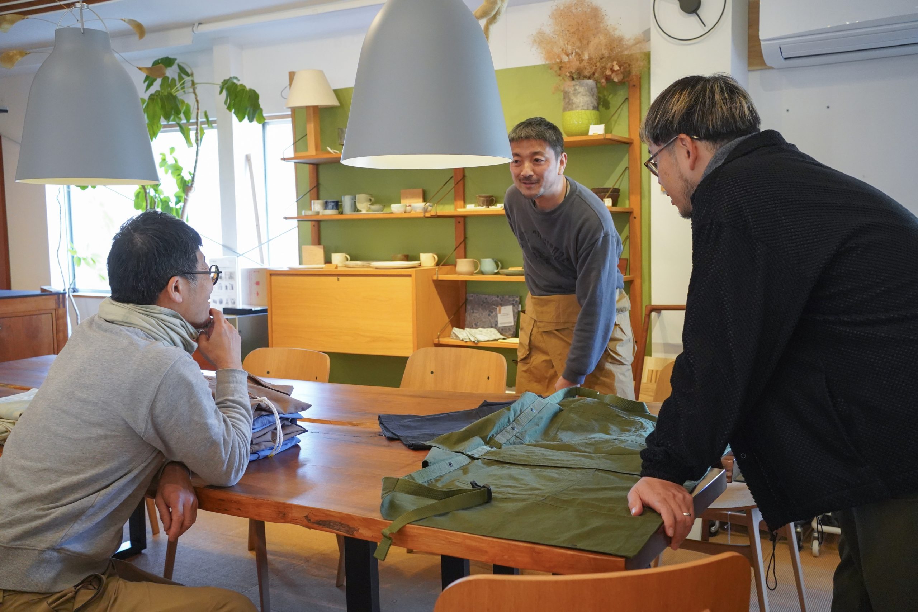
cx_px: 459
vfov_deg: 37.9
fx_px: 892
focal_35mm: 35
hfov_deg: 54.4
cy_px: 306
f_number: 5.6
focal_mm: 35
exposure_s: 1/200
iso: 8000
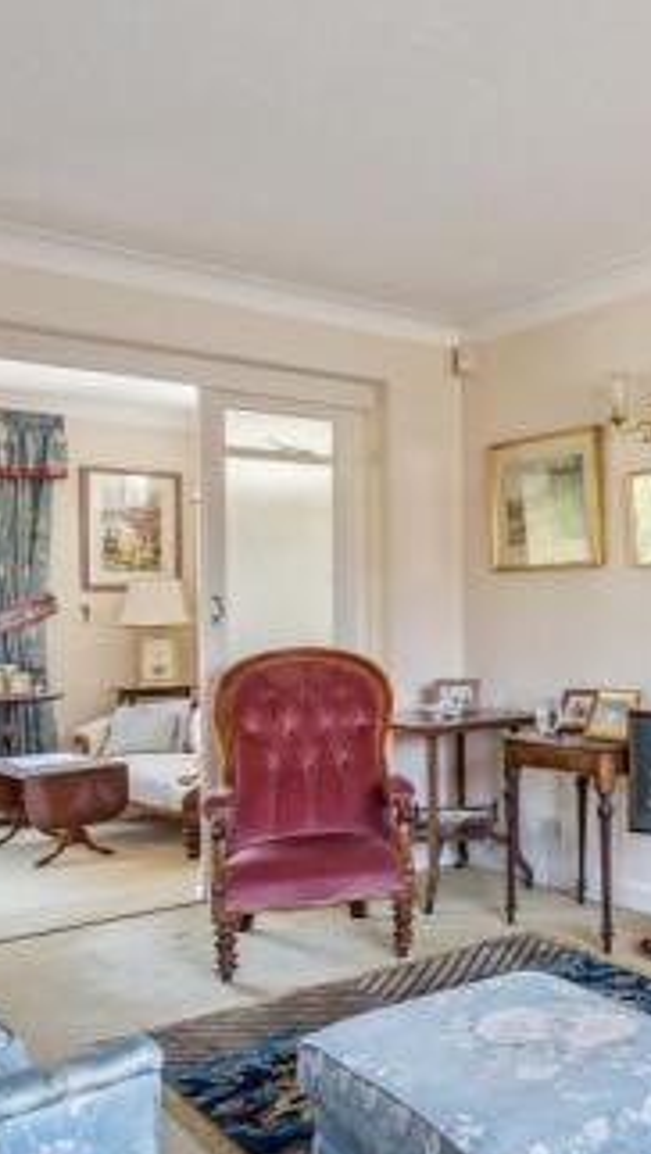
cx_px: 753
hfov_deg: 30.3
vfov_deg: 58.0
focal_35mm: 34
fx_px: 1042
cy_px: 602
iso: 320
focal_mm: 16
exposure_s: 1/8
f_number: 5.6
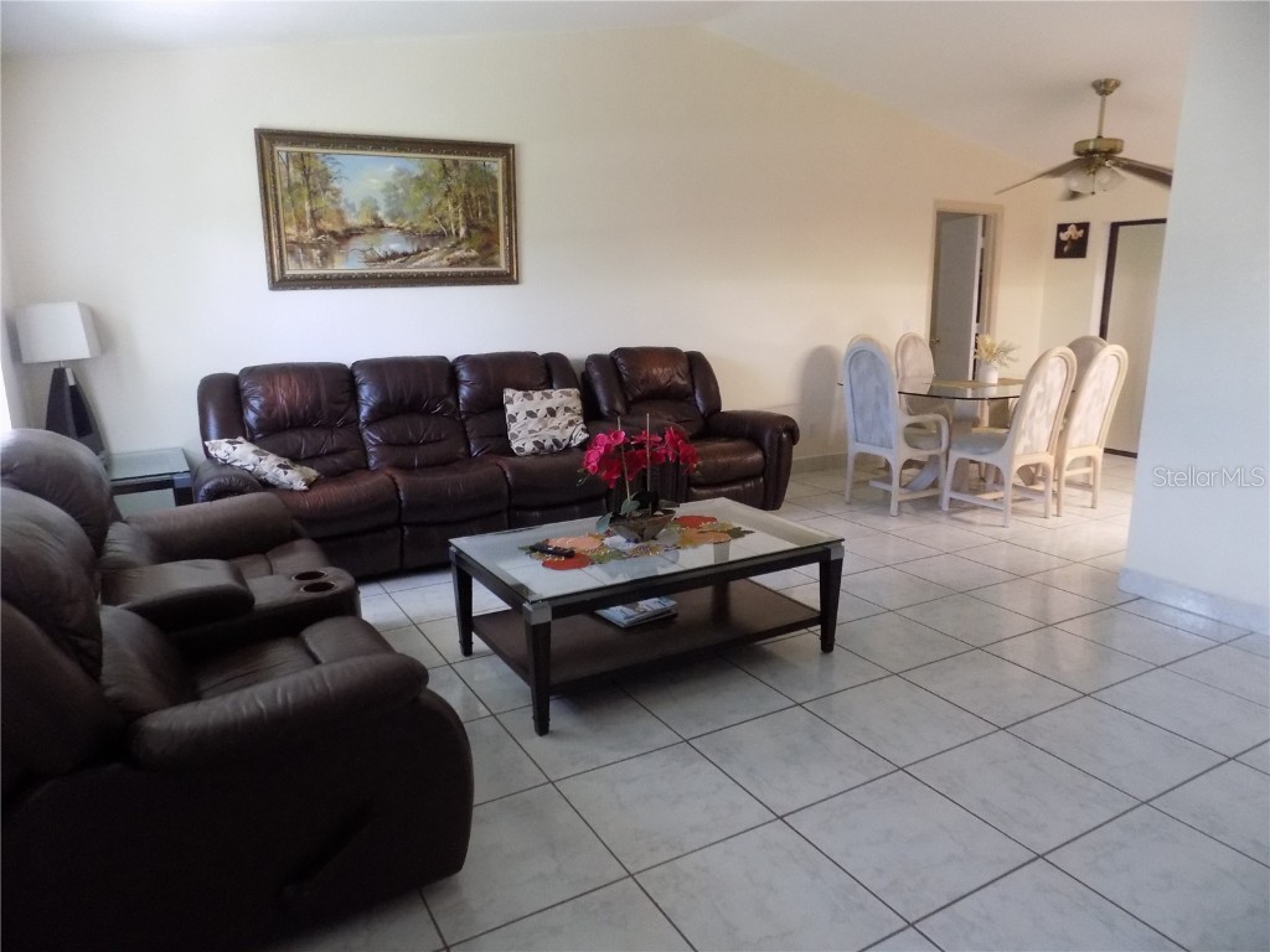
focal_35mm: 23
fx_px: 844
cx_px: 635
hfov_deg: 73.9
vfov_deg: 58.9
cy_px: 476
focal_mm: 4
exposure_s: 1/30
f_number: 3.1
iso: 400
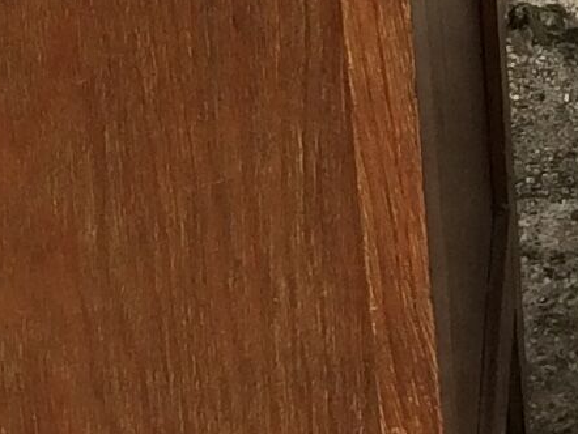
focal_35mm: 214
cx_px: 741
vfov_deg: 6.9
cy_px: -5
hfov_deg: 9.1
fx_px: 3575
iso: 32
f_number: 2.2
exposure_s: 1/1109
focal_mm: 4.15
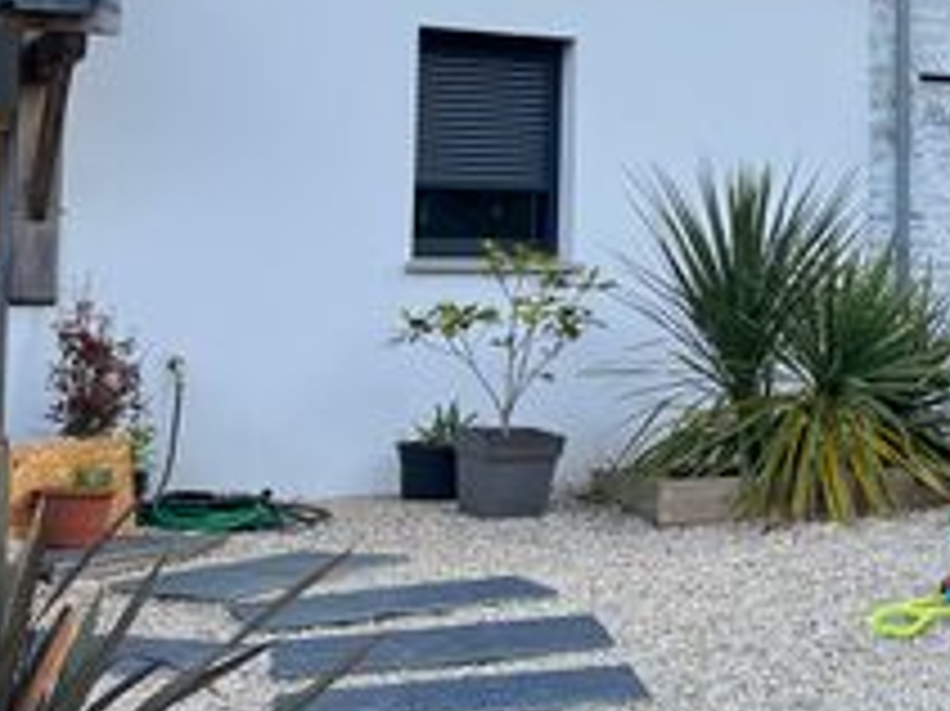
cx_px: 1288
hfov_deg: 22.9
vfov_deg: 19.6
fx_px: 2030
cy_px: 126
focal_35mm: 74
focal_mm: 5.1
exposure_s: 1/1129
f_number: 1.6
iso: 50
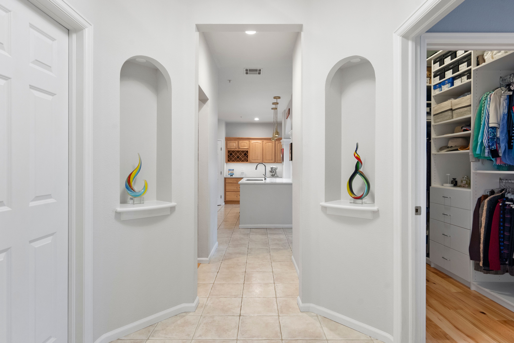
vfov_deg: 64.6
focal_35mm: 19
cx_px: 257
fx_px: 271
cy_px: 172
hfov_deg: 86.9
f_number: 8
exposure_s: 1/6
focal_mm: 19
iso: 1000
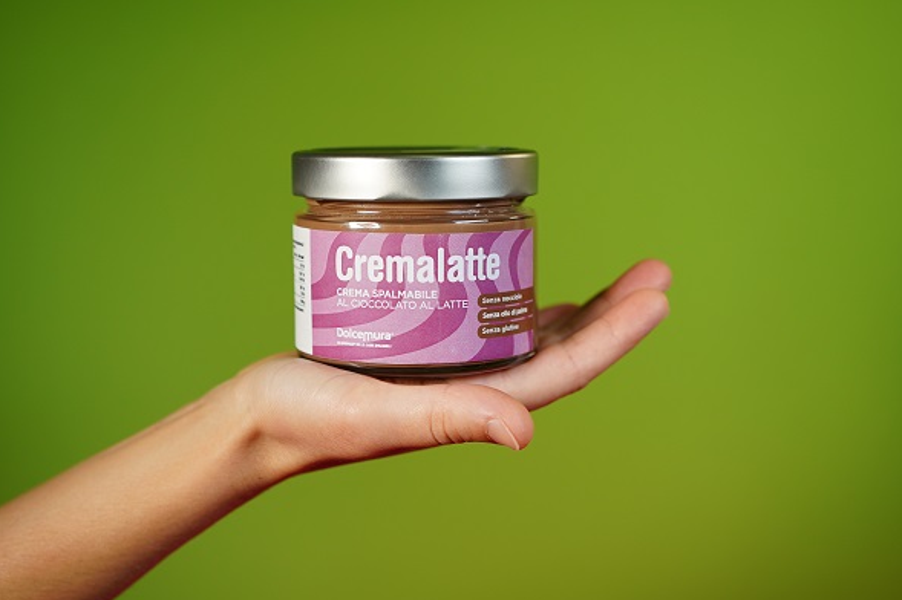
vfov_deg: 25.5
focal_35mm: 53
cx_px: 456
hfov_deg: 37.5
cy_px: 303
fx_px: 1327
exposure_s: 1/1000
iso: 200
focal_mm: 35
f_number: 2.5
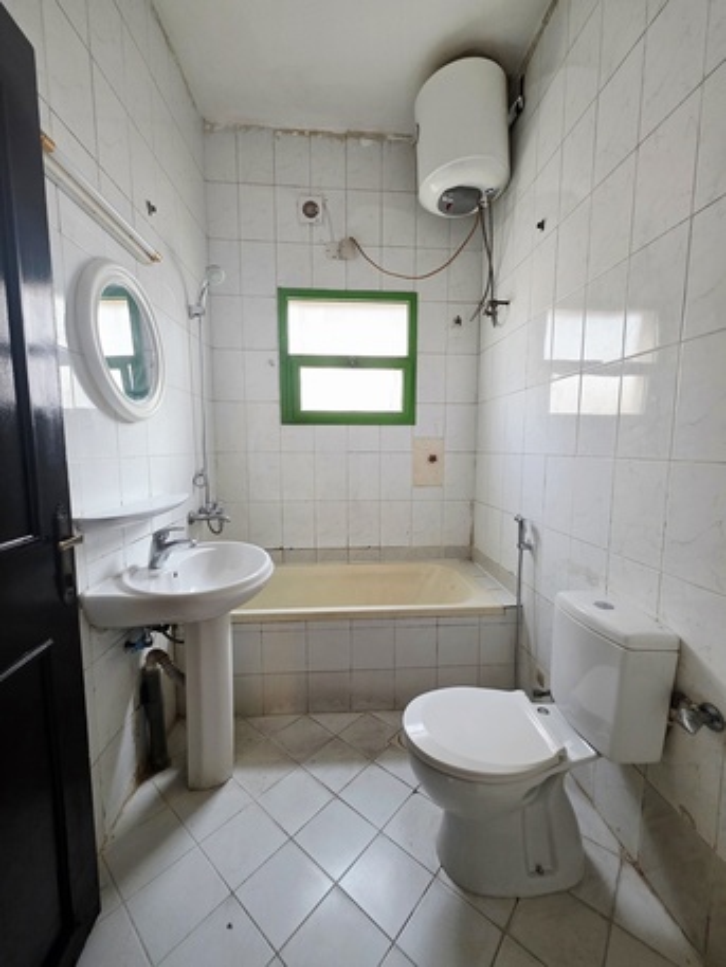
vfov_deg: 106.2
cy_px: 484
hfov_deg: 89.9
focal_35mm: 13
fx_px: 363
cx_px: 363
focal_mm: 2.2
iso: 160
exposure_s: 1/101
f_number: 1.9
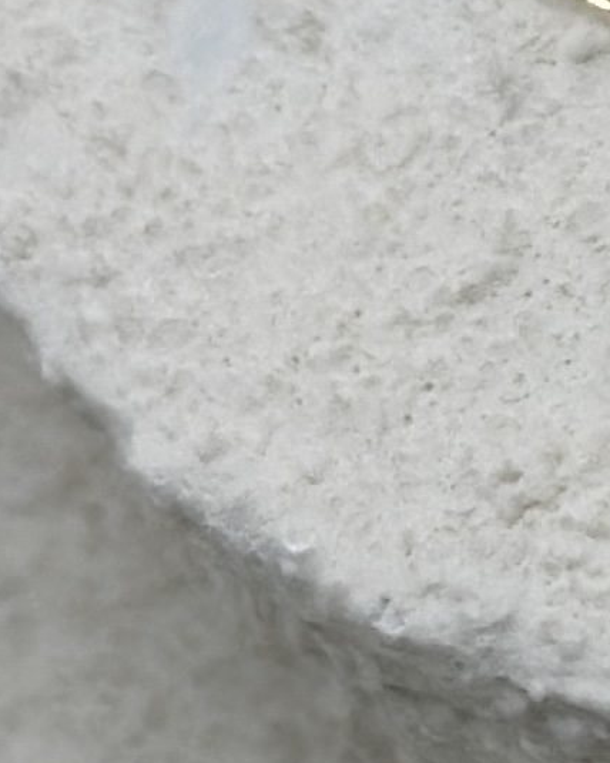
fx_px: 4694
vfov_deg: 9.2
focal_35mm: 208
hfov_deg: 7.3
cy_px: 56
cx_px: 989
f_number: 1.78
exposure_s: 1/1414
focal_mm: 6.86
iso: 80
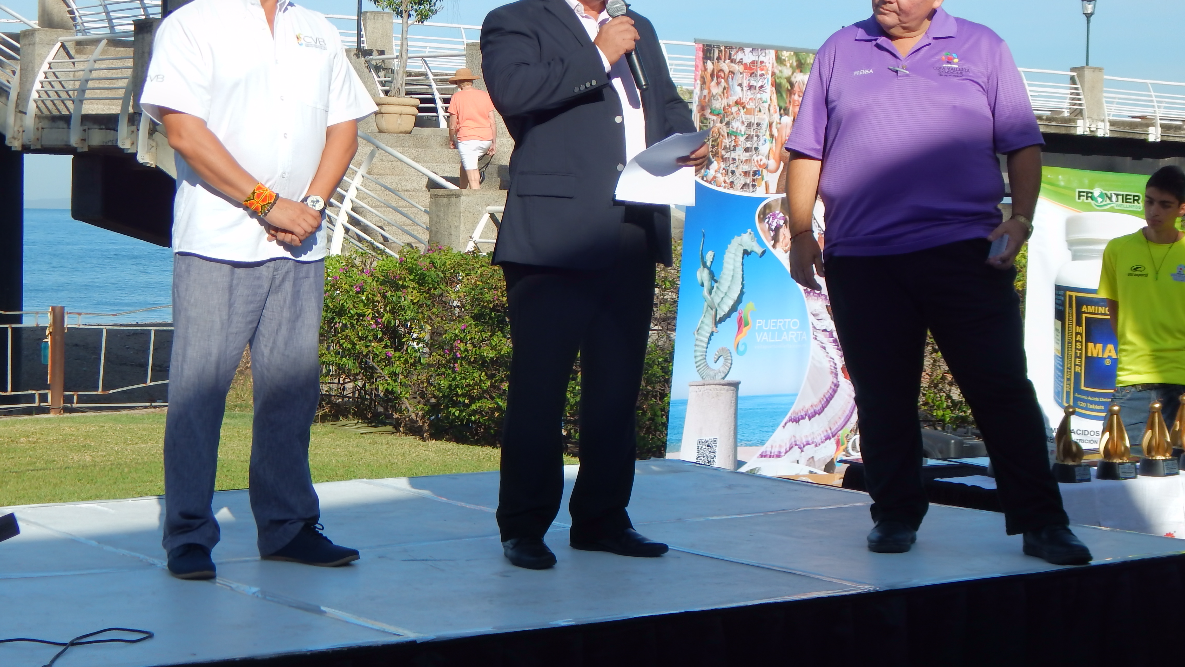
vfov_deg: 18.2
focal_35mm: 66
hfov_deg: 31.9
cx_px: 592
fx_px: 2074
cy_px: 273
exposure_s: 1/800
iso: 125
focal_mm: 10.9
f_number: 4
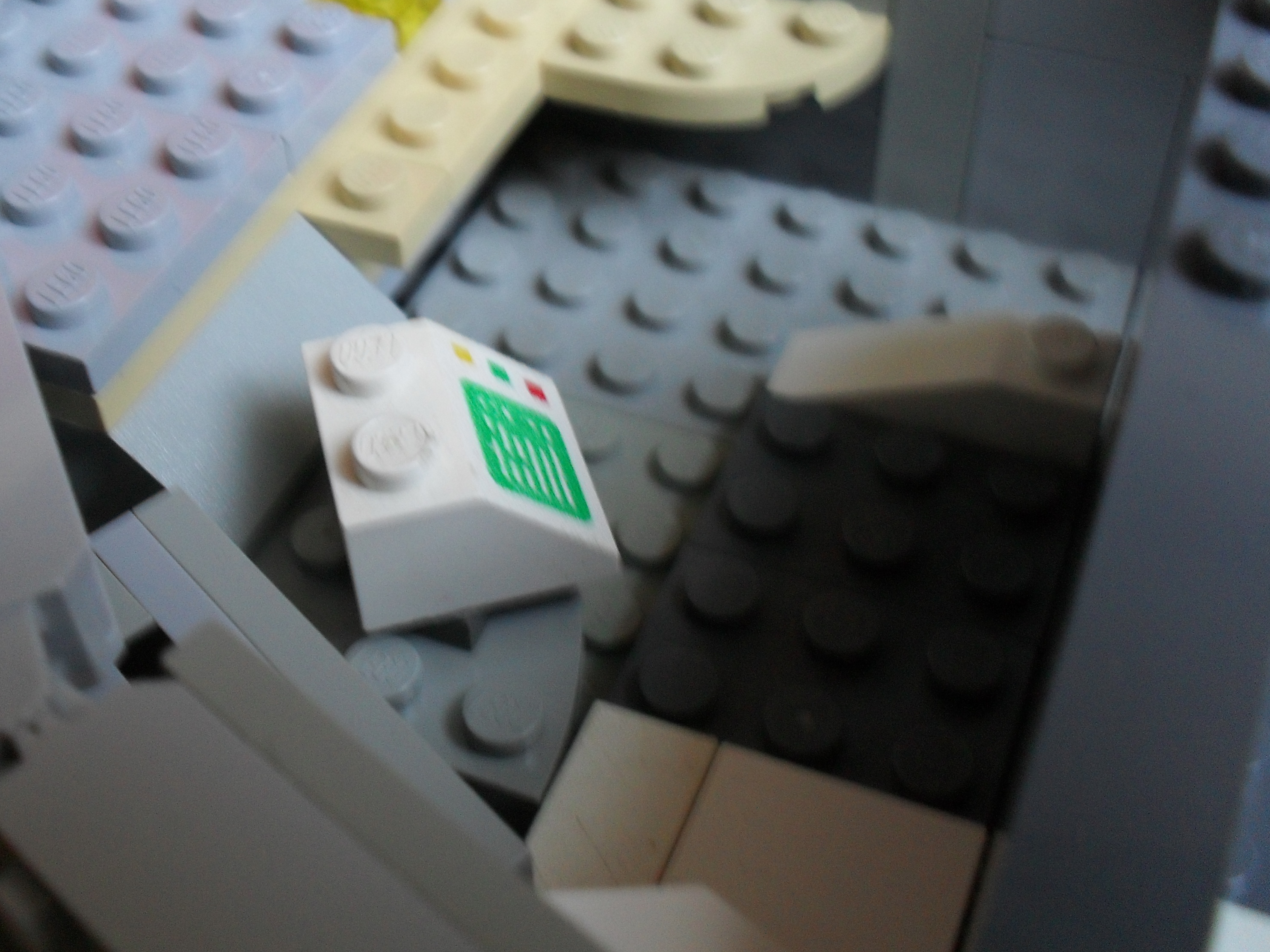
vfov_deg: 33.5
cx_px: 529
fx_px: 1578
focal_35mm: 43
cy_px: 400
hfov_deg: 43.7
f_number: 3.2
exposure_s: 1/15
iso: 200
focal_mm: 6.3
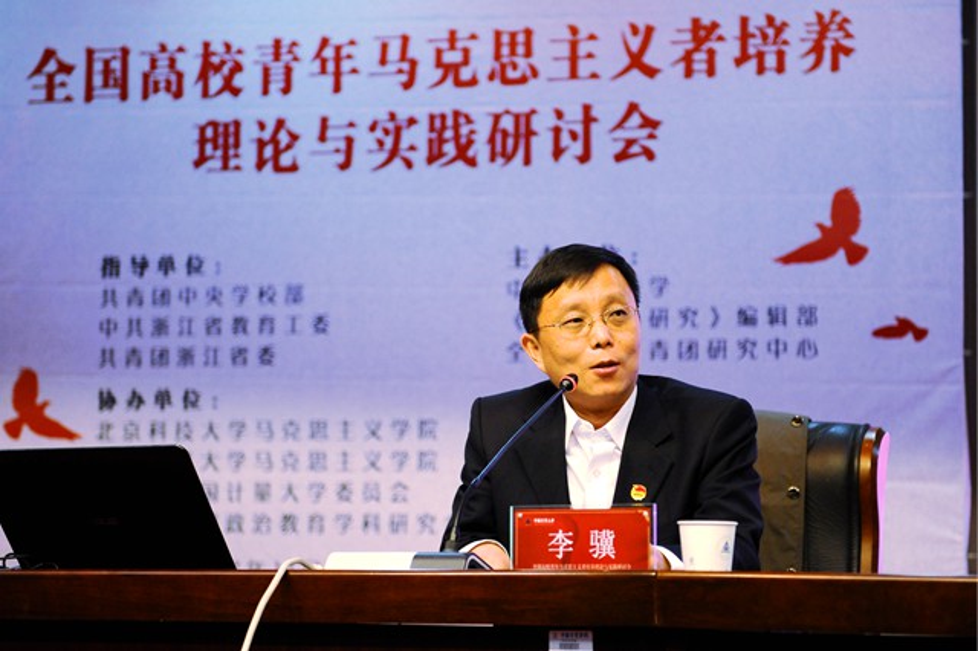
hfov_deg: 32.4
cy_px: 326
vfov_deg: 21.9
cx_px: 489
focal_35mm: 62
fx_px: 1683
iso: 2500
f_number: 2.8
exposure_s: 1/125
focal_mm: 62
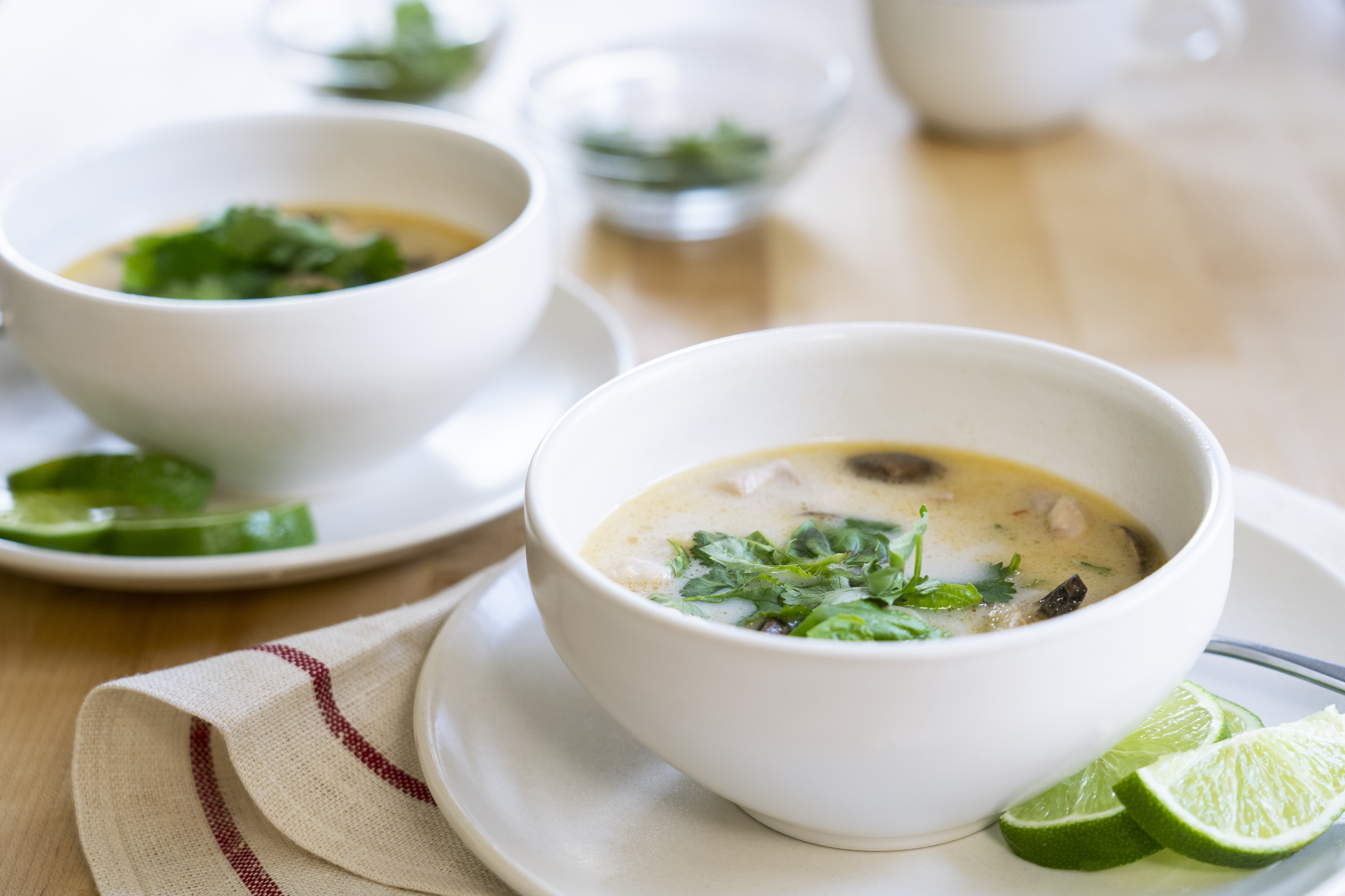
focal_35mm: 69
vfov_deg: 19.7
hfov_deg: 29.2
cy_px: 448
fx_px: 2578
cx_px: 672
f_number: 5
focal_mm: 69
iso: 1000
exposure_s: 1/80
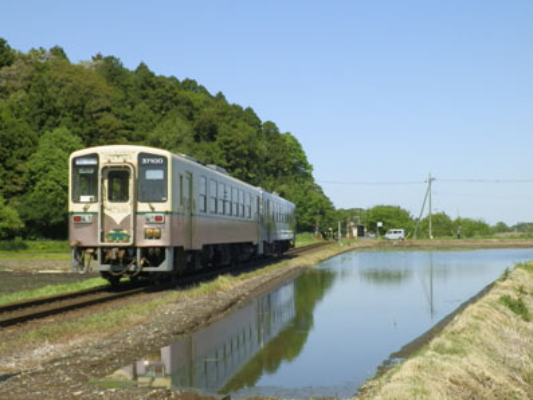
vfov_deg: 28.0
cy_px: 200
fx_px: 801
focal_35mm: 52
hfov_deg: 36.8
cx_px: 266
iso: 400
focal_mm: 9.38
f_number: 8.4
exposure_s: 1/800
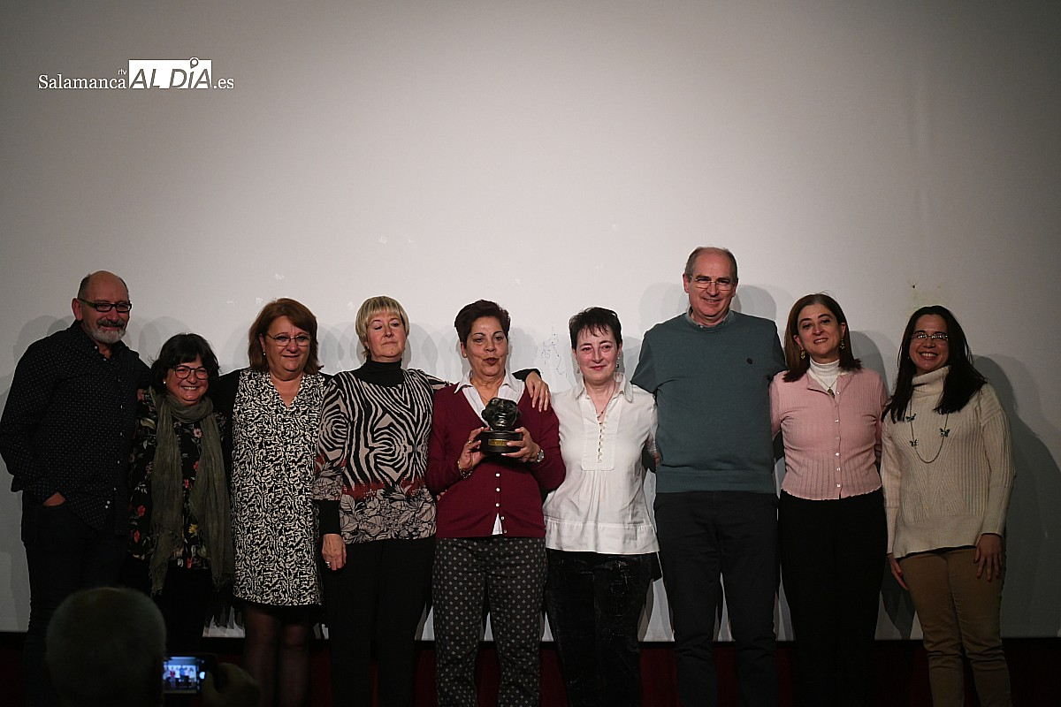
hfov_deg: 25.4
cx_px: 530
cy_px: 354
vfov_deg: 17.1
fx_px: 2358
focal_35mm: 80
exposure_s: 1/160
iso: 5000
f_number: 9
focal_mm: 80
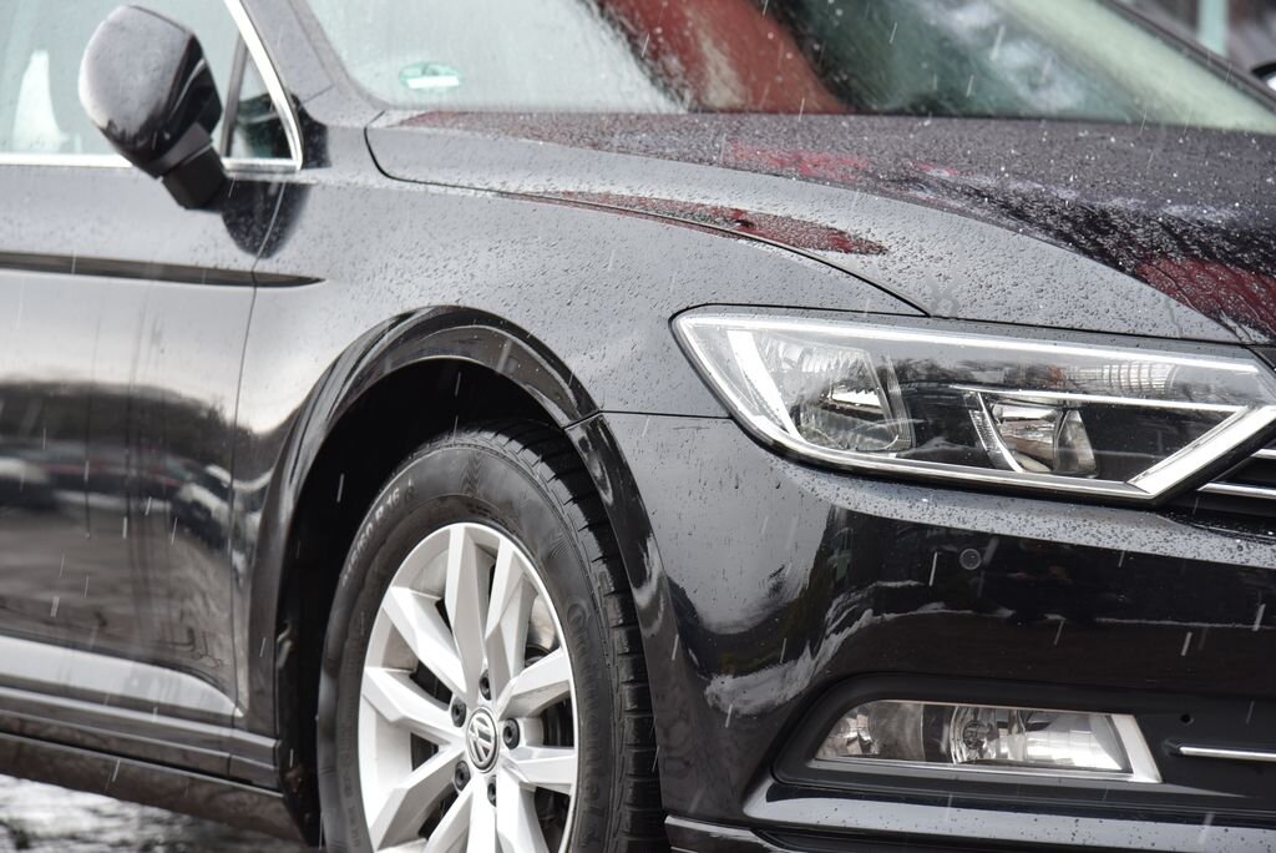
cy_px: 426
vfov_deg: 11.4
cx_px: 638
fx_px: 4256
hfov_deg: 17.1
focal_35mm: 120
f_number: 4.5
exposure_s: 1/80
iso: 500
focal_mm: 120
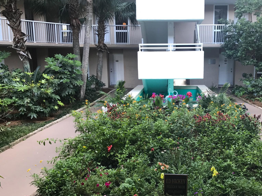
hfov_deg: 49.5
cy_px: 106
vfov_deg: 38.6
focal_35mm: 37
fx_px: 280
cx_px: 170
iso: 20
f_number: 1.8
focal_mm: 3.99
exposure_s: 1/40
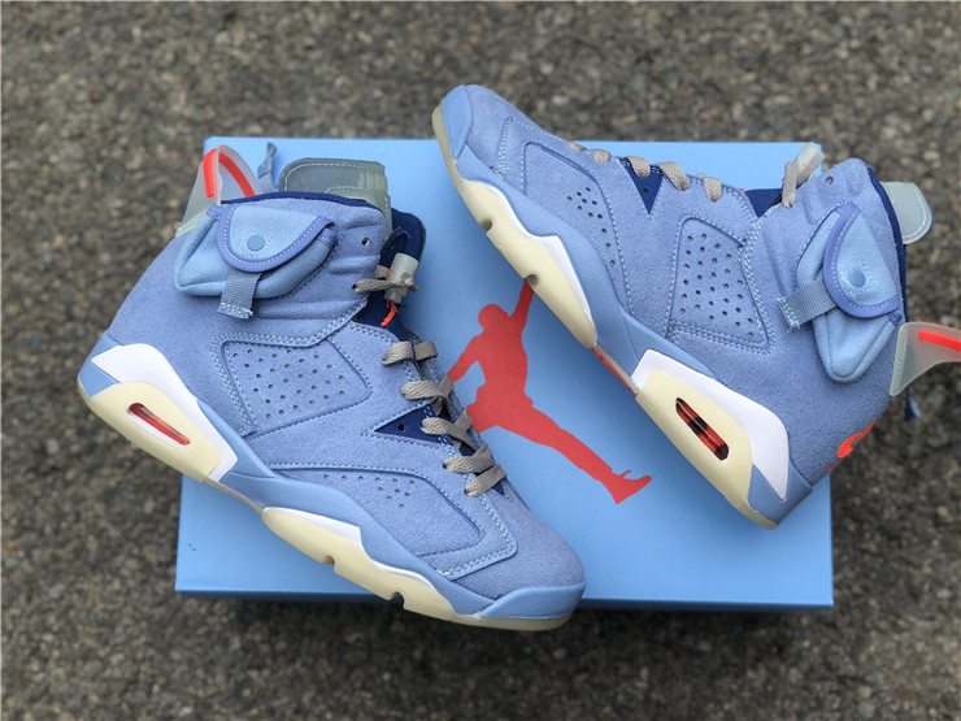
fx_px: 1444
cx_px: 480
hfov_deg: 36.8
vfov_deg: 28.0
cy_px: 360
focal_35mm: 52
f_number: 2.4
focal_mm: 6
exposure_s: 1/774
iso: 16
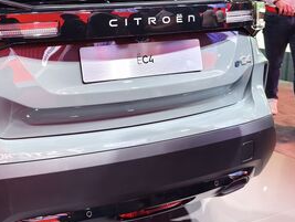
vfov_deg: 30.6
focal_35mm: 47
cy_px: 66
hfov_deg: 36.2
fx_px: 401
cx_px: -3
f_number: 1.75
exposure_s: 1/100
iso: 50
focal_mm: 8.67
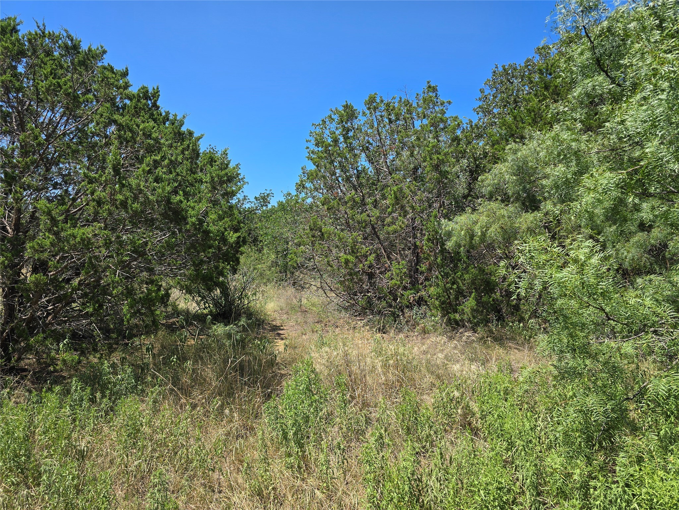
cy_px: 255
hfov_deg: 73.9
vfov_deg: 58.9
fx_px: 451
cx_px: 340
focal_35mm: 23
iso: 12
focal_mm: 6.3
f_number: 1.7
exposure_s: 1/563
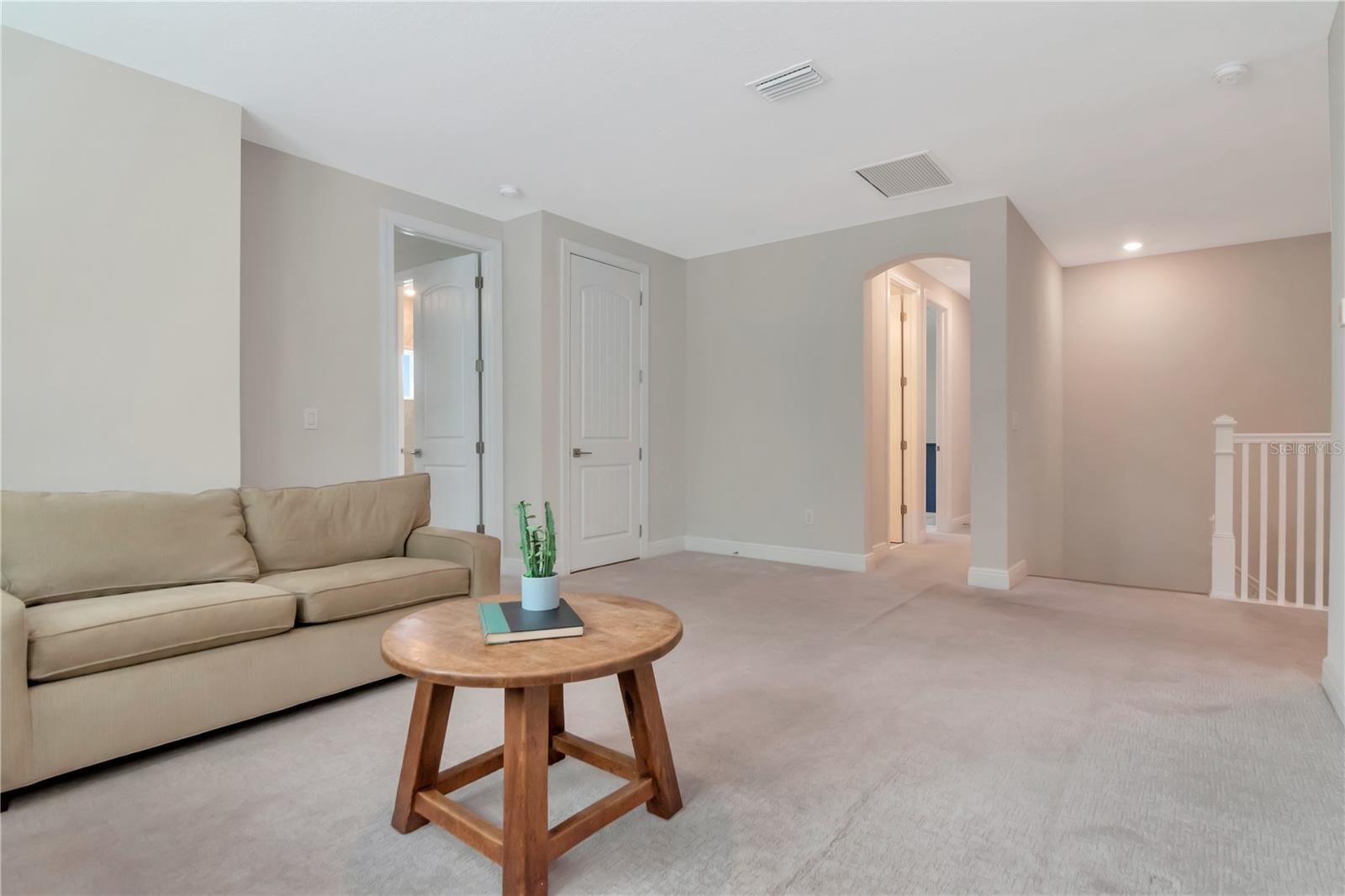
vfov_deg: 69.6
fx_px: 644
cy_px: 448
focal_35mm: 17
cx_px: 672
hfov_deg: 92.5
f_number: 8
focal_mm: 11.5
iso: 1000
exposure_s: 1/50
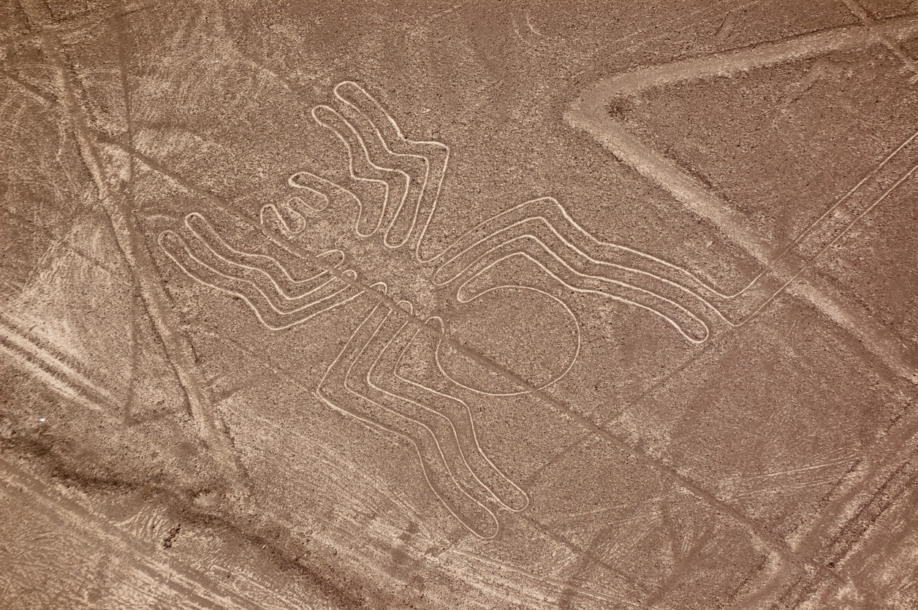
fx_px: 4433
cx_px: 459
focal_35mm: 174
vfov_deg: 7.9
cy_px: 305
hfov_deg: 11.8
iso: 200
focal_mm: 116
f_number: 4.8
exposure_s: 1/3000
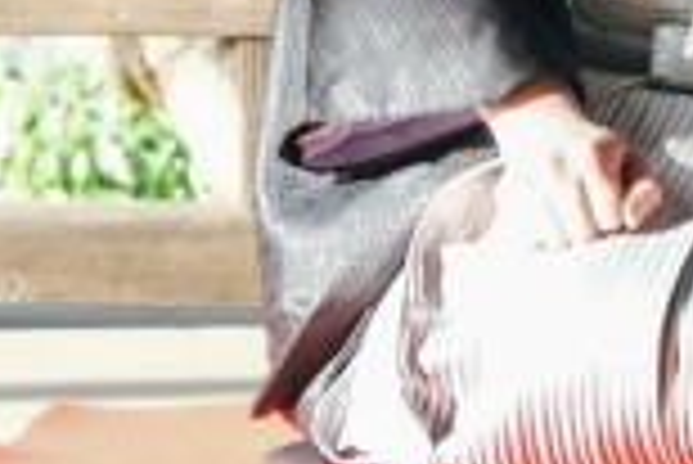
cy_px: -588
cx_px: 1256
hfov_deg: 4.7
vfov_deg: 3.2
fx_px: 8285
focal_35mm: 430
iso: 250
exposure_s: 1/80
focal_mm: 55
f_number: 5.6
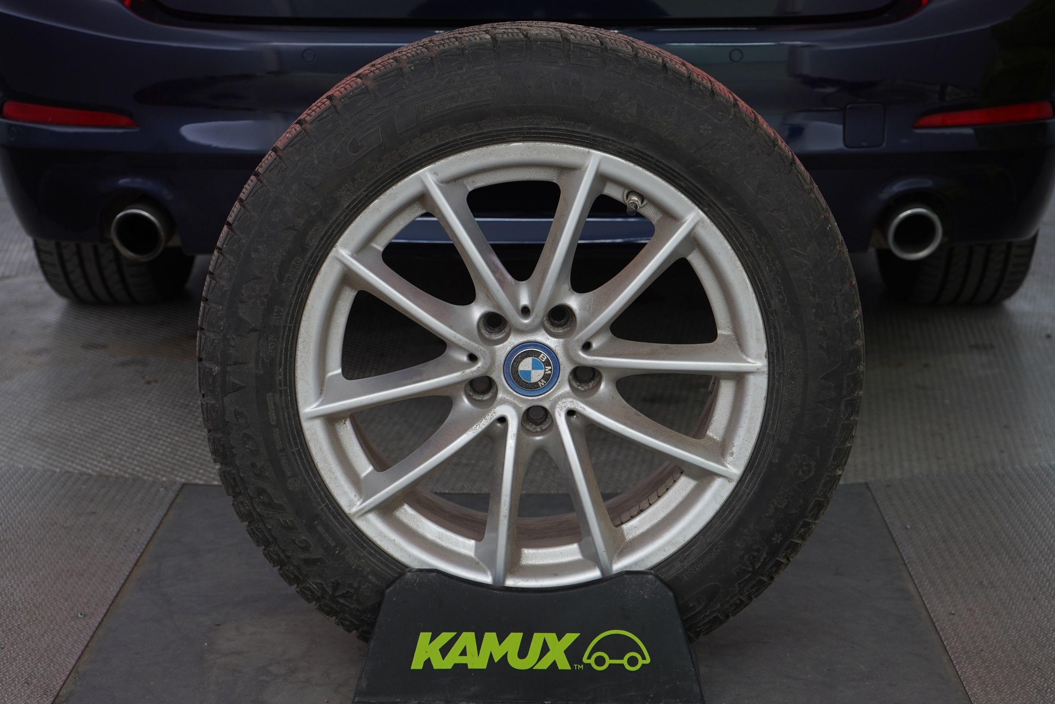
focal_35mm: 62
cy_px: 352
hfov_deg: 32.4
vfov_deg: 21.9
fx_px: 1817
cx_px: 528
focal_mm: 62
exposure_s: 1/25
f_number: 6.3
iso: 800
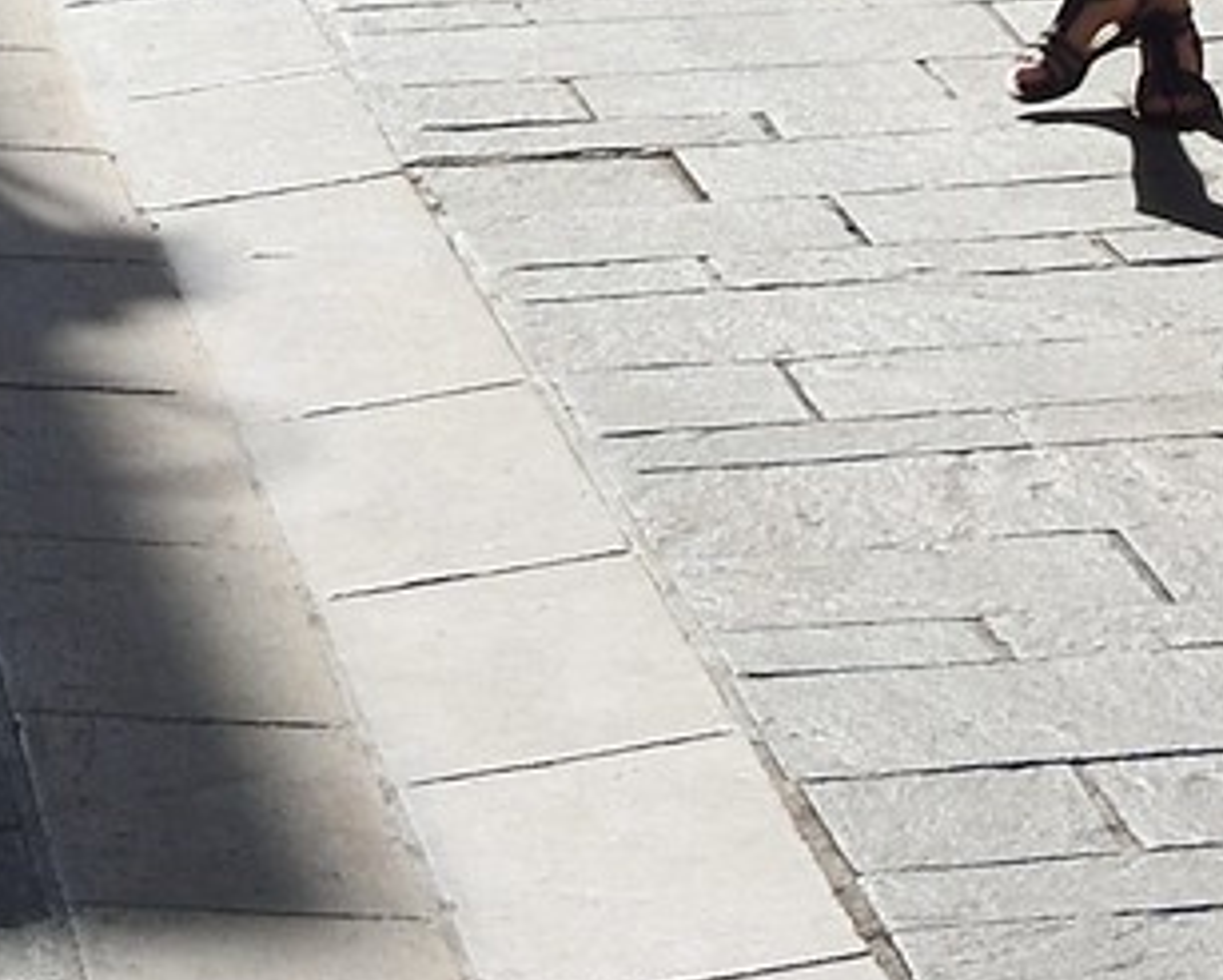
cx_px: 1402
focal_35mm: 257
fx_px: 9308
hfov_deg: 7.5
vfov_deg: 5.4
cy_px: -2564
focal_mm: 35
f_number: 20
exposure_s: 1/125
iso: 200
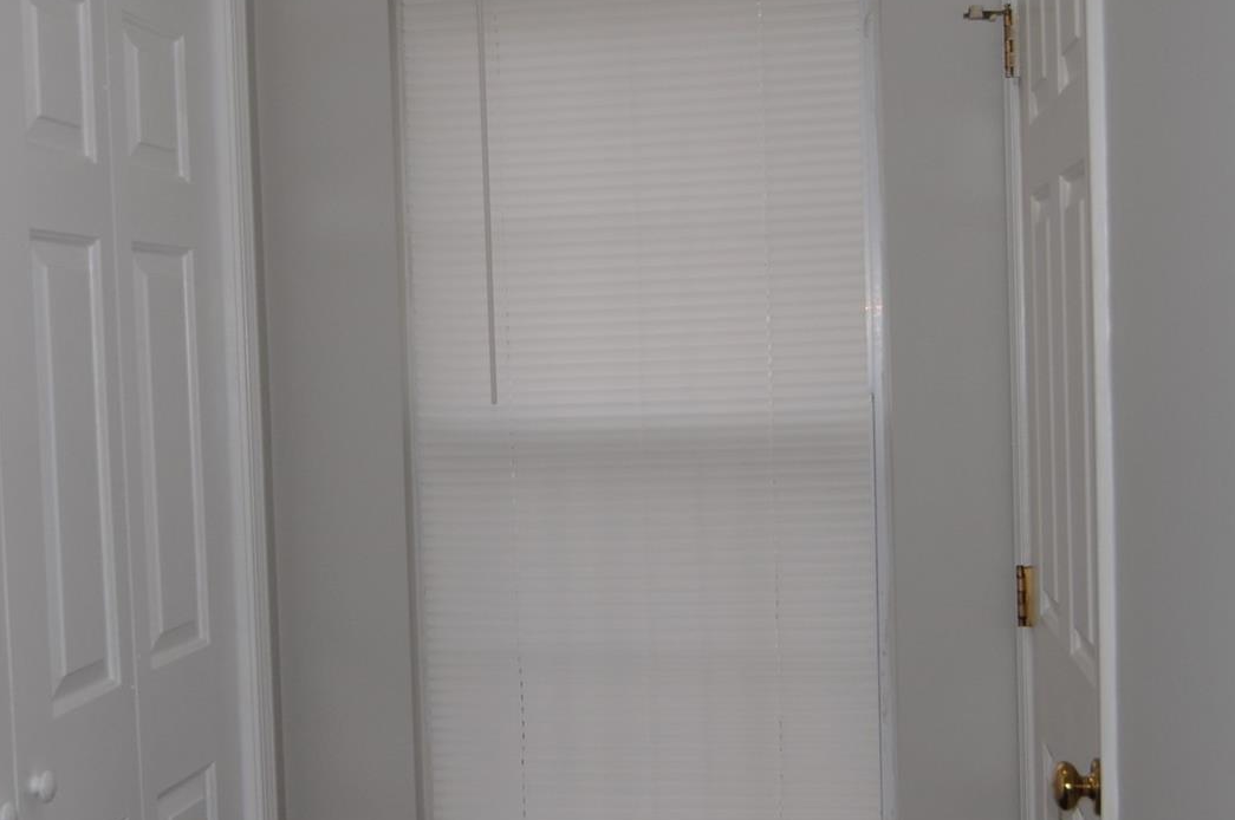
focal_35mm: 50
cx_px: 557
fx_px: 1712
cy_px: 430
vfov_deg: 26.9
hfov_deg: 39.6
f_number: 4
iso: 200
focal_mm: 17
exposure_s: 1/250
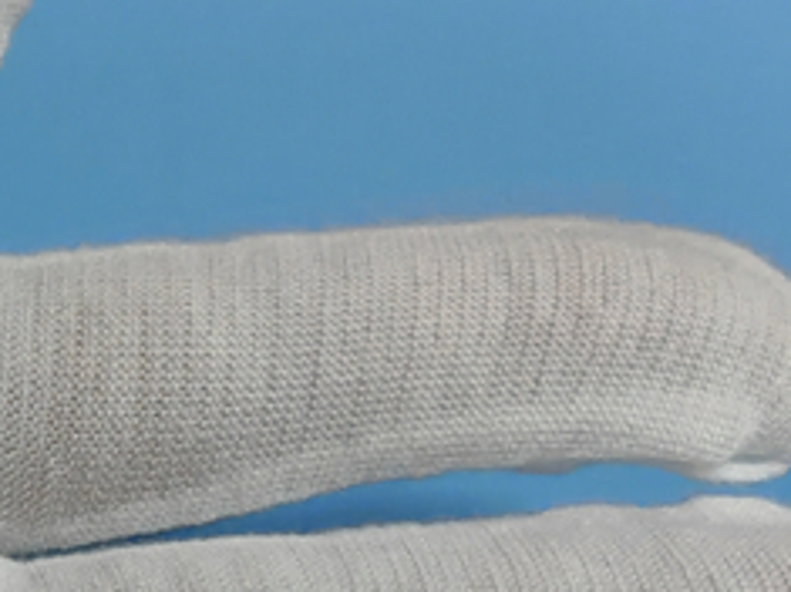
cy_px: 616
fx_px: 2101
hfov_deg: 18.2
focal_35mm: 92
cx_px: -498
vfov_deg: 15.7
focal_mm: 5.54
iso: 800
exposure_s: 1/300
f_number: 1.8
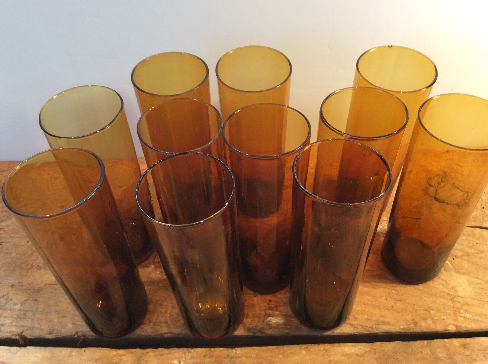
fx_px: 450
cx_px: 244
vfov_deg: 44.1
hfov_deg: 56.9
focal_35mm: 32
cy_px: 182
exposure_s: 1/24
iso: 125
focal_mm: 3.3
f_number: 2.4
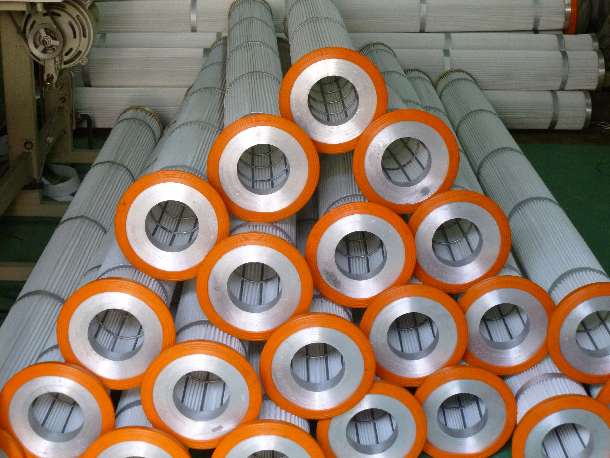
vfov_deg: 22.3
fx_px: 1163
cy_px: 229
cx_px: 305
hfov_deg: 29.4
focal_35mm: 66
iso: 400
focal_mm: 11.7
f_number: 4.2
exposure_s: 1/20
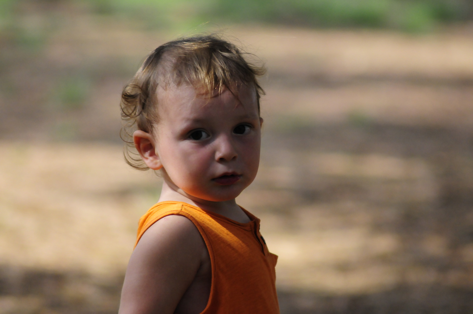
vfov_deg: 3.0
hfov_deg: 4.6
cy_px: 157
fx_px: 5905
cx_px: 236
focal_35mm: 450
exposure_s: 1/1000
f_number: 5.6
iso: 1250
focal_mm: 300
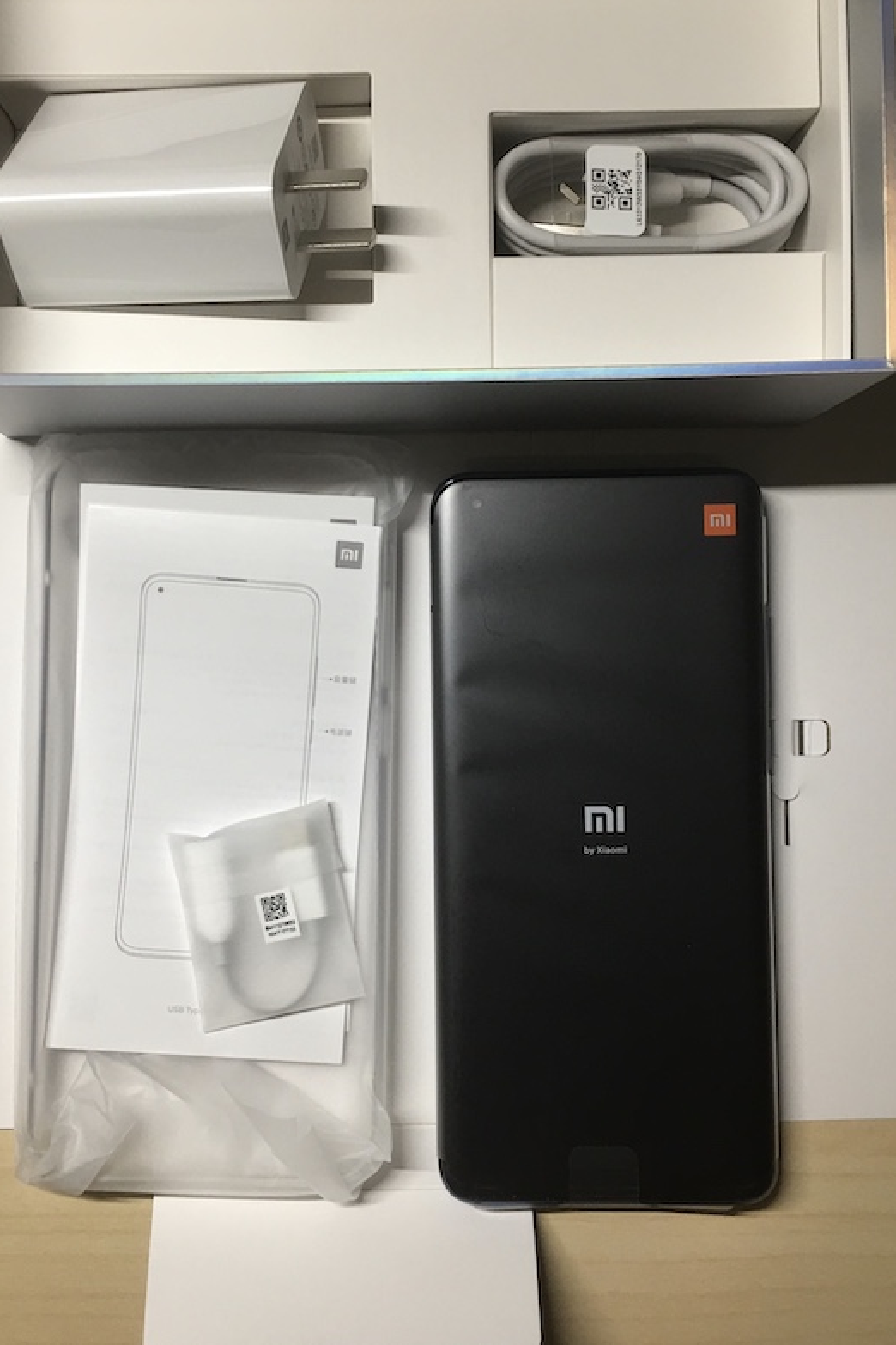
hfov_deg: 35.9
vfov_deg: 51.9
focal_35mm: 37
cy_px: 642
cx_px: 395
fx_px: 1381
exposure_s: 1/17
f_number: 2.2
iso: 40
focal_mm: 4.15
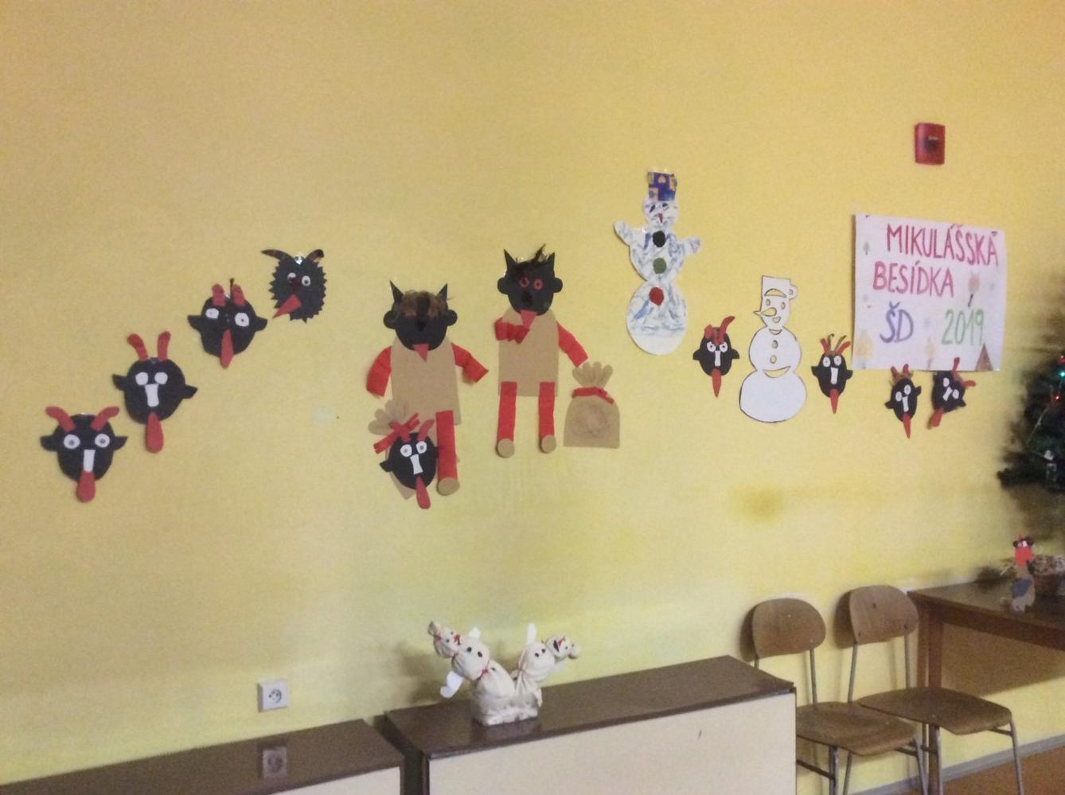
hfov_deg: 56.9
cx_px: 532
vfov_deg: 44.0
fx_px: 983
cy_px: 398
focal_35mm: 32
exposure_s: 1/17
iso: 500
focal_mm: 3.3
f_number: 2.4
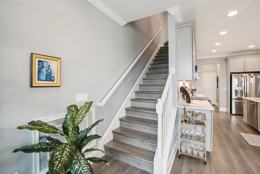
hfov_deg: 100.4
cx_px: 130
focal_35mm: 15
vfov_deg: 77.3
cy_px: 87
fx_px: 108
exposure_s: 1/30
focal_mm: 10
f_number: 8
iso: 1250
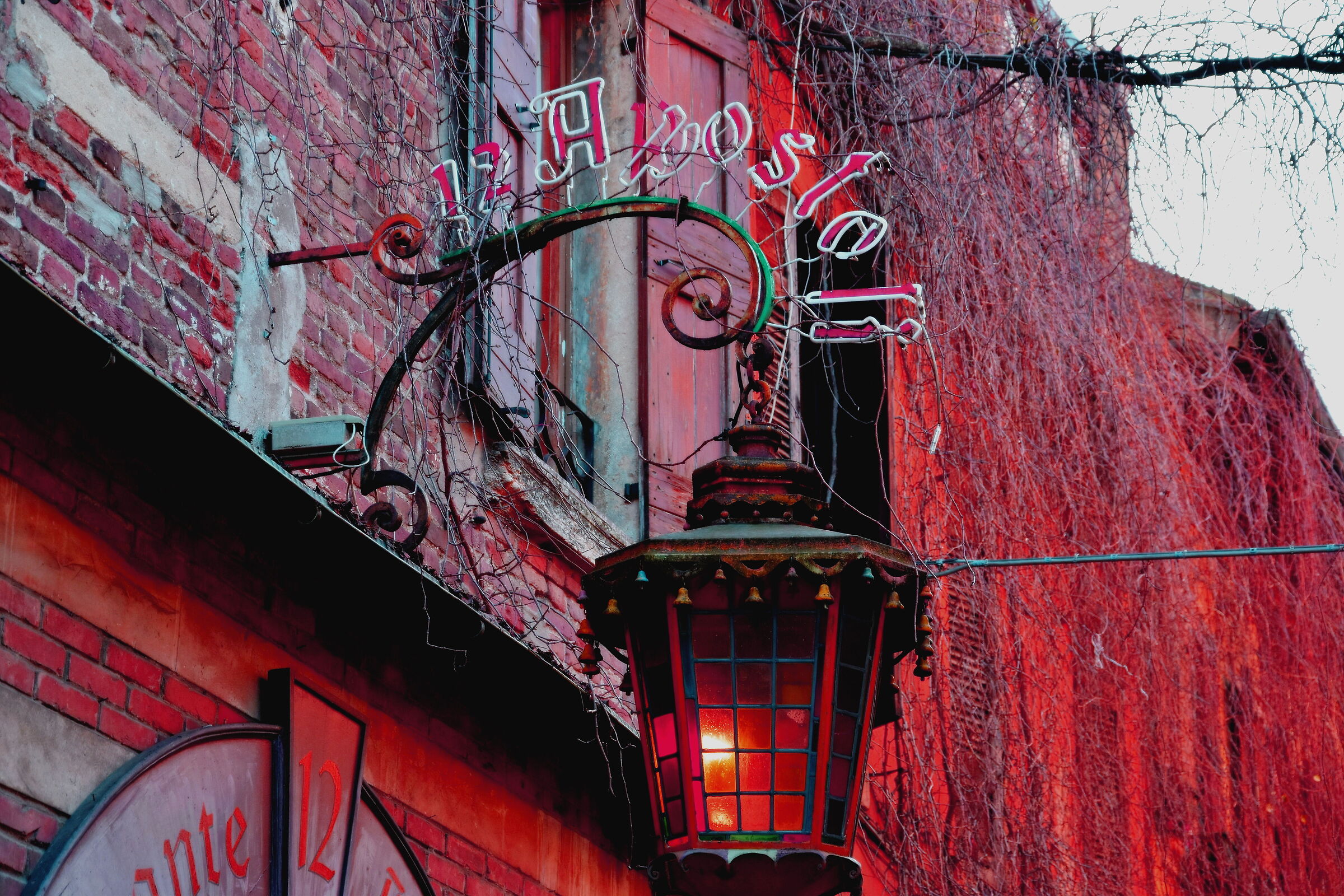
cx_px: 672
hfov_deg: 21.9
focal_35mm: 93
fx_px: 3472
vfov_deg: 14.7
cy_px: 448
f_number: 6.3
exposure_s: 1/160
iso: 400
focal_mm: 62
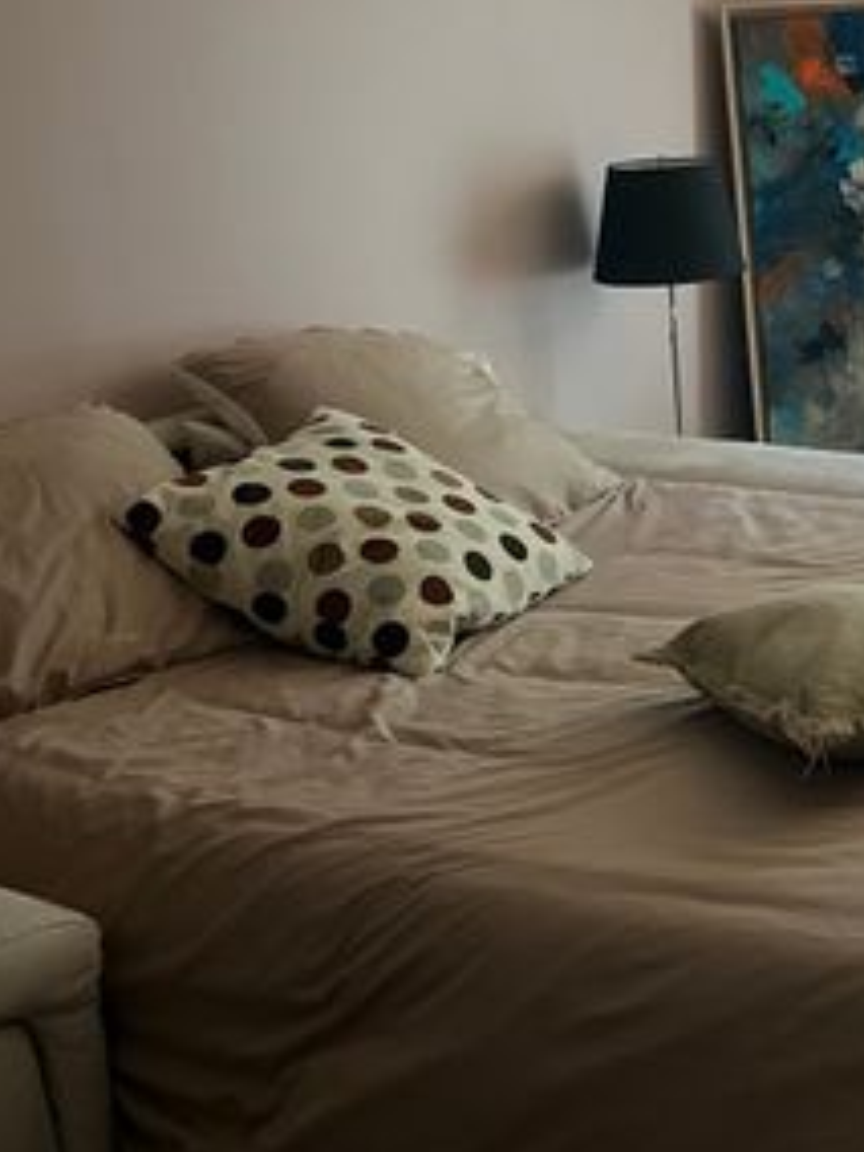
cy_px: 260
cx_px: 933
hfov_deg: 24.9
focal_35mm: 55
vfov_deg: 34.1
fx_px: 1830
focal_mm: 5.1
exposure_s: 1/60
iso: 200
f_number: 1.6
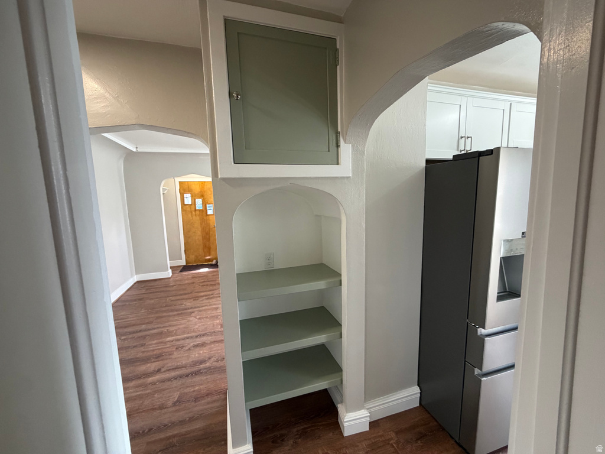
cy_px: 227
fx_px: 245
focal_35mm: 14
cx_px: 302
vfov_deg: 85.7
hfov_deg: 102.1
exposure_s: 1/120
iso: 320
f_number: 2.2
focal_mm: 2.22
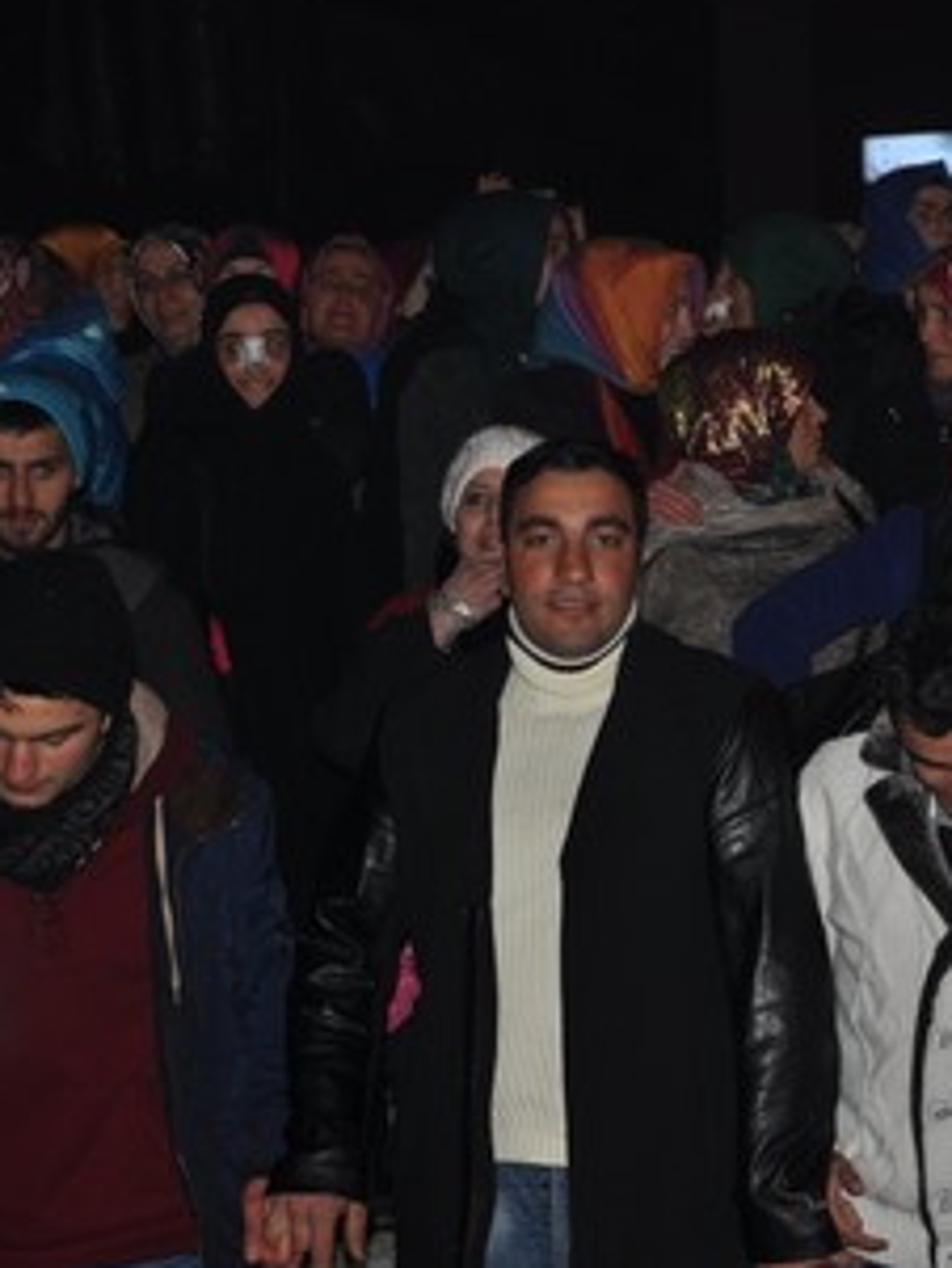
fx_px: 3444
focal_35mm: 94
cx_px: 813
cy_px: 626
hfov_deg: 15.6
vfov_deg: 20.9
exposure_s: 1/60
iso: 200
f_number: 4.8
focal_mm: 42
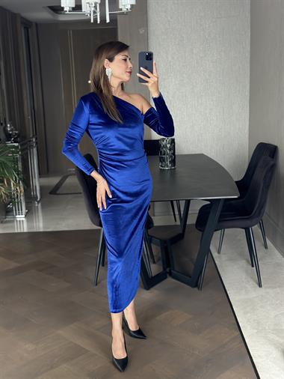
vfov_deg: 39.6
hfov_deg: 30.3
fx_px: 525
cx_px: 142
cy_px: 190
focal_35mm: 48
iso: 400
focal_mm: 6.86
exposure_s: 1/46
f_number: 1.78
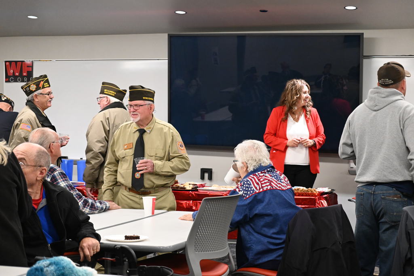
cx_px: 207
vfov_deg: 18.2
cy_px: 138
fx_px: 863
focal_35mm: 75
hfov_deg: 27.0
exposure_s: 1/125
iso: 2500
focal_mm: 50
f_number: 4.5
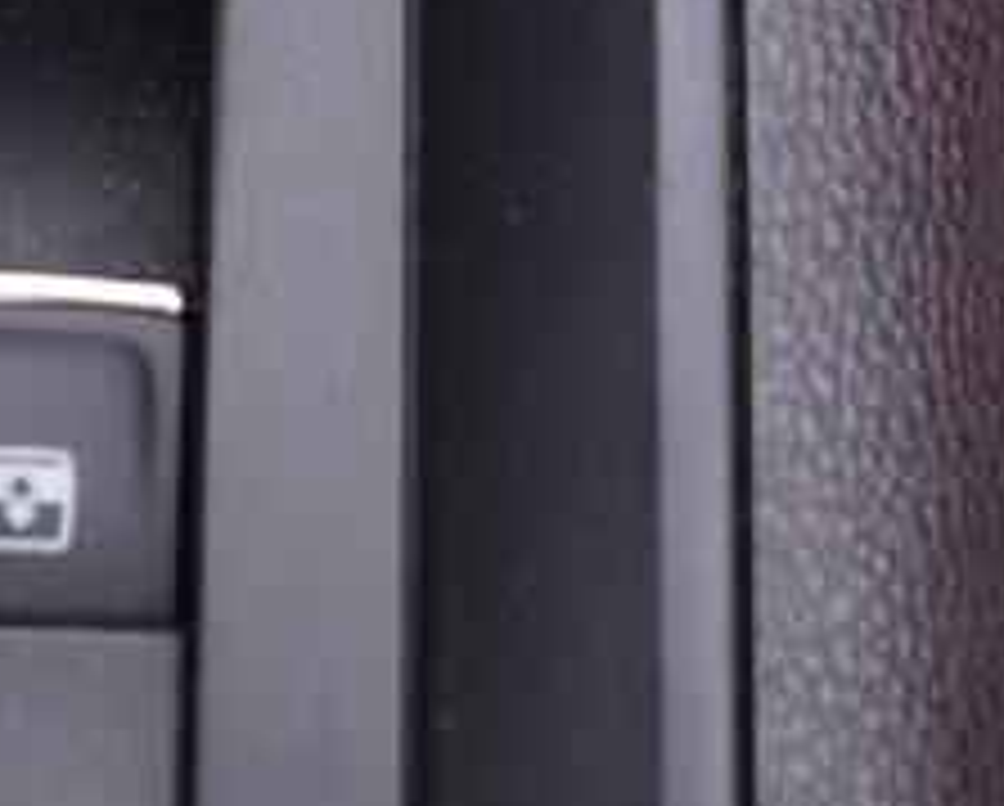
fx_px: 4612
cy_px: -362
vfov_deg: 9.7
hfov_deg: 12.3
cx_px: -5
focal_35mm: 155
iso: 125
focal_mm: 24
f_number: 2.8
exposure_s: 1/40
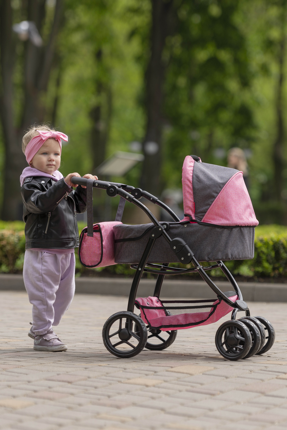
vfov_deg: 17.1
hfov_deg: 11.4
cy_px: 215
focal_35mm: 120
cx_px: 144
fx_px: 1434
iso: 125
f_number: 2.8
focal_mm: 120
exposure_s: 1/1250
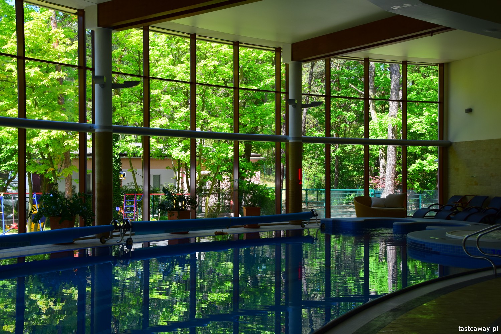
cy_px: 167
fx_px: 647
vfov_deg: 28.9
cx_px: 250
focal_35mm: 46
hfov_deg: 42.3
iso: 280
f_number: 8
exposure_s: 1/100
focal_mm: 31
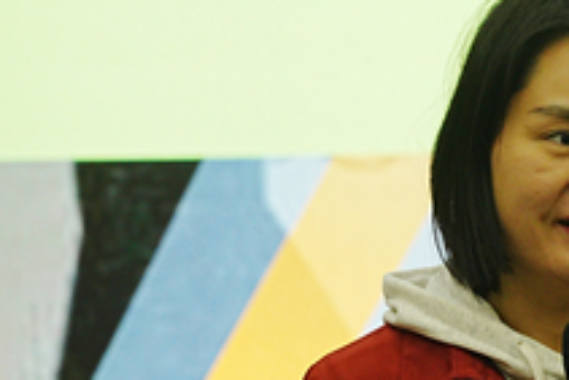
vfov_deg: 2.5
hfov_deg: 3.8
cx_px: 631
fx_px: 8588
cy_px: 132
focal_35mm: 543
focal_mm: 191
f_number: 5.6
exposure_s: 1/250
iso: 1600
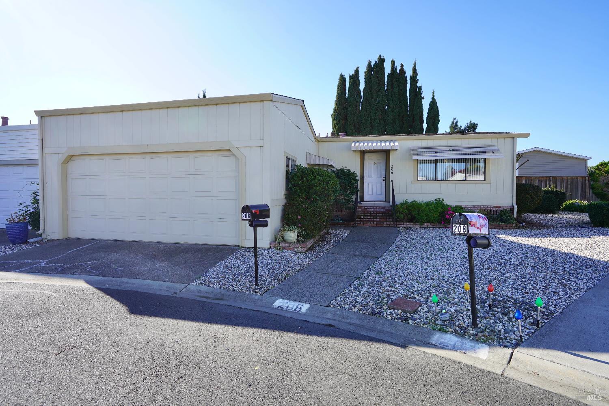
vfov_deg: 67.4
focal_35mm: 18
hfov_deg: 90.0
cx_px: 304
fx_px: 304
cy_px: 203
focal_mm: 18
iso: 100
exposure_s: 1/125
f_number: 8
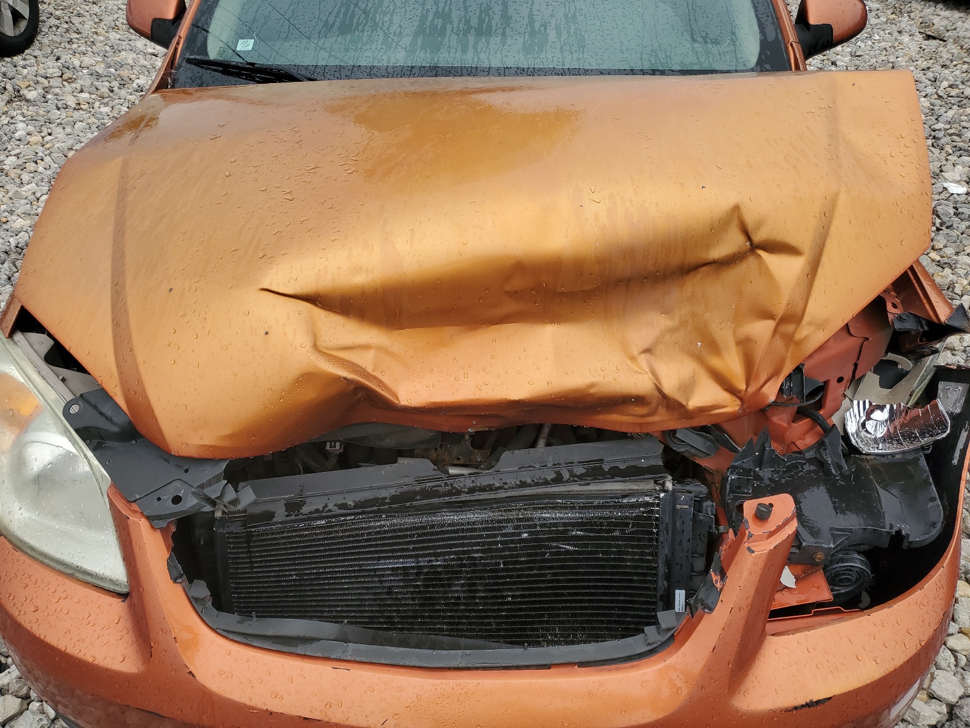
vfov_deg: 53.1
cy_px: 364
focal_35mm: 26
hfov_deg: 67.3
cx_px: 485
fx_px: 729
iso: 50
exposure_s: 1/1429
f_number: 1.5
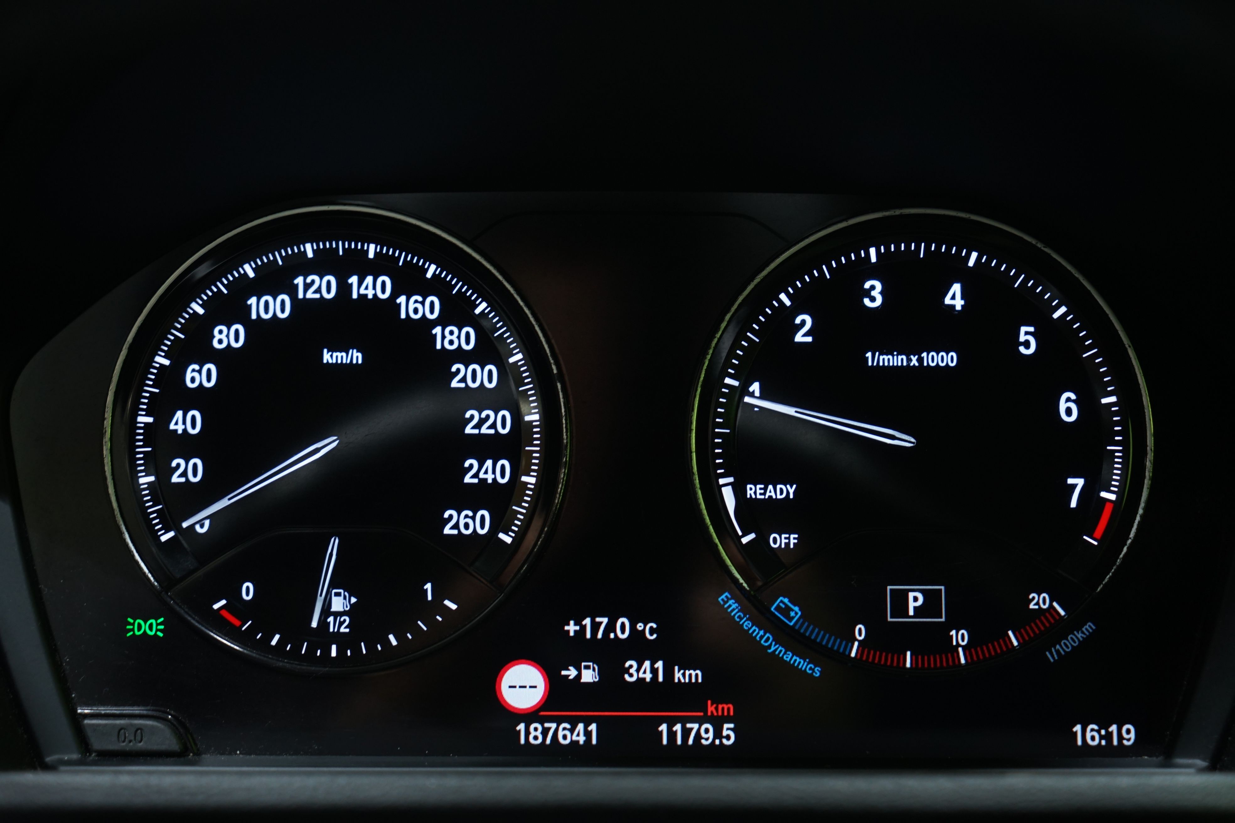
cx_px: 618
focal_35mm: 52
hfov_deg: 38.2
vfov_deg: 26.0
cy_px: 412
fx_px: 1784
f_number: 4.5
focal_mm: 52
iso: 800
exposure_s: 1/20
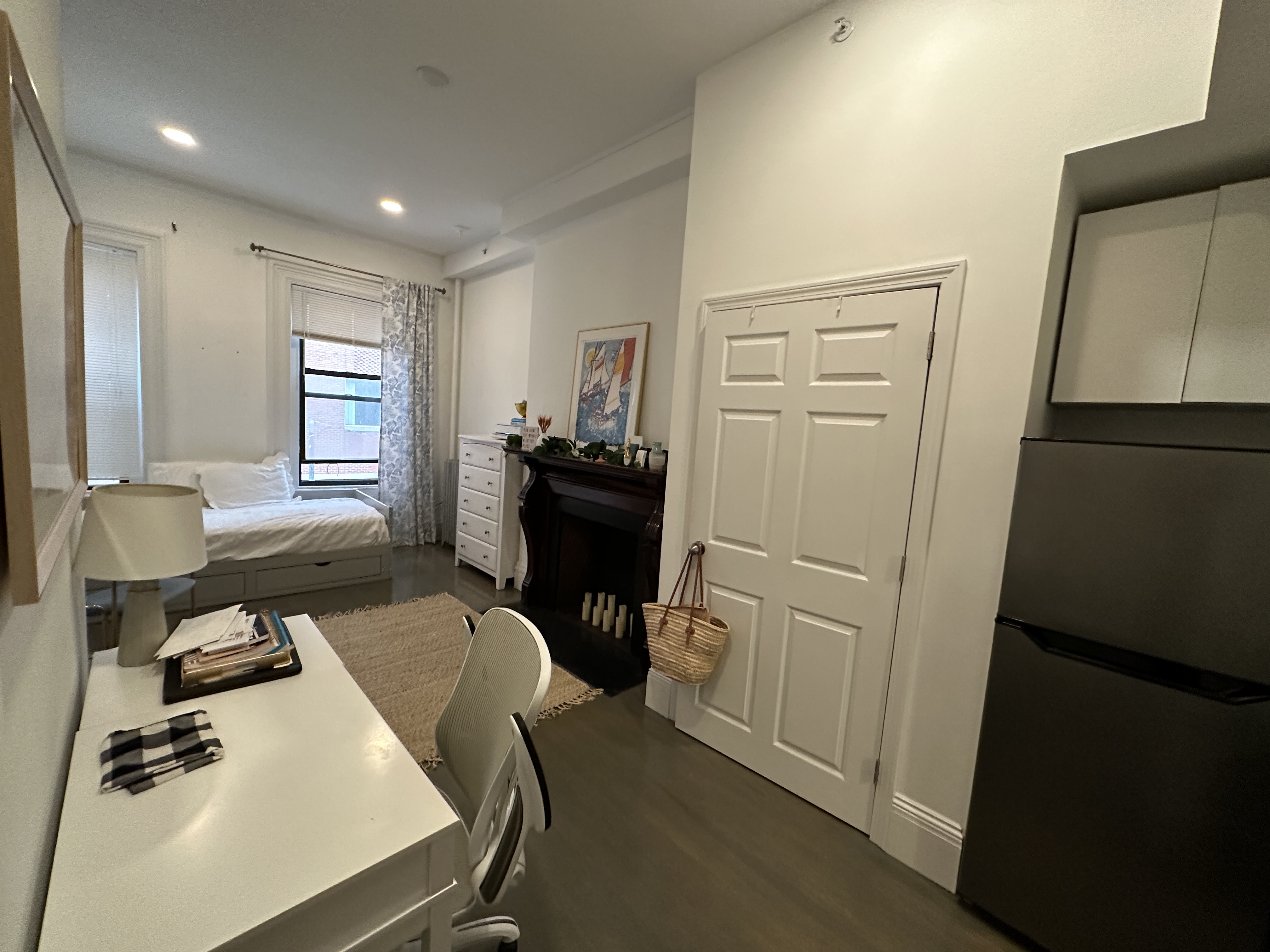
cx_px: 635
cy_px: 476
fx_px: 514
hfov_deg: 102.1
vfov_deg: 85.7
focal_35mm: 14
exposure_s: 1/60
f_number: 2.2
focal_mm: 2.22
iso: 500
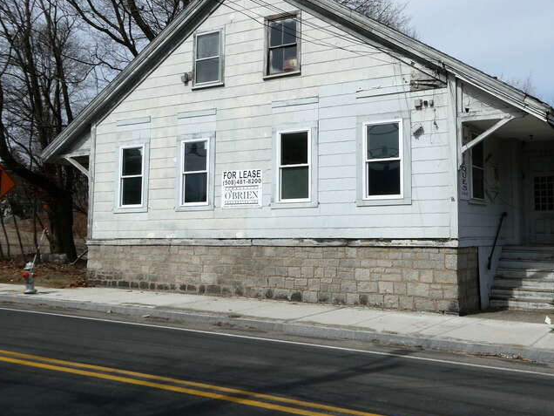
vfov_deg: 36.7
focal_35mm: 39
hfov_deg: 47.5
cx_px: 341
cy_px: 174
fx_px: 624
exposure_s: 1/1000
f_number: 5
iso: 80
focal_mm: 5.4
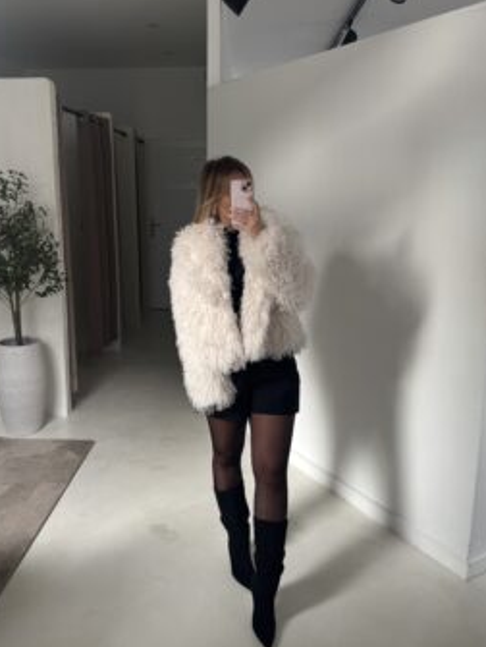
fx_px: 579
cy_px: 313
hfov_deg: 45.4
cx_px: 202
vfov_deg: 58.3
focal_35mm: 31
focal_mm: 5.96
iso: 100
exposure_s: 1/121
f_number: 1.6
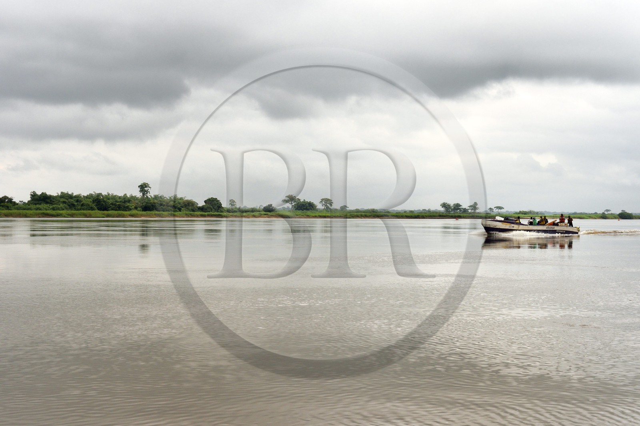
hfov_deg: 35.7
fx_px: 995
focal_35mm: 56
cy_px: 213
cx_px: 320
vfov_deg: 24.2
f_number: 11
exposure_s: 1/800
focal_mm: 56
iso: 800
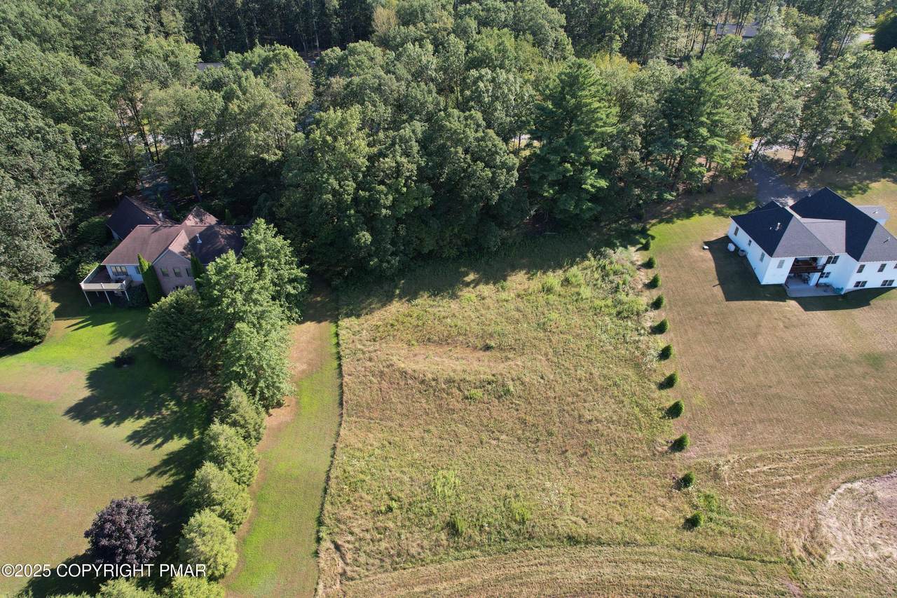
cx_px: 448
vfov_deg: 57.2
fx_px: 548
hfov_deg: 78.6
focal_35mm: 22
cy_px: 299
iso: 100
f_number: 2.8
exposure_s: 1/500
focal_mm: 8.38
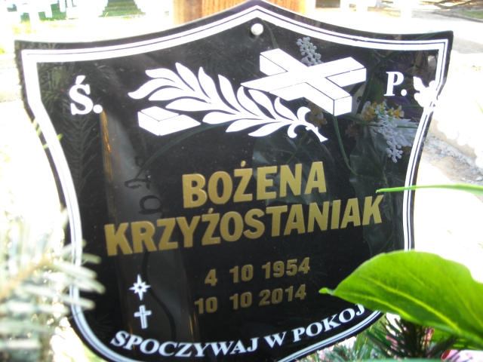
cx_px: 242
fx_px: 488
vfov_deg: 40.7
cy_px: 181
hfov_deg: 52.6
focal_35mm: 35
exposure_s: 1/52
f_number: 2.8
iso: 91
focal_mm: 5.7
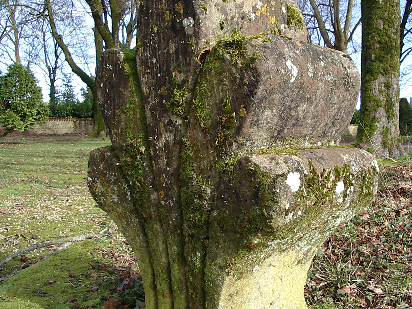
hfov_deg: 42.1
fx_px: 536
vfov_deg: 32.1
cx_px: 218
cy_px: 131
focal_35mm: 45
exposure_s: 1/80
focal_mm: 5.8
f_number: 4.8
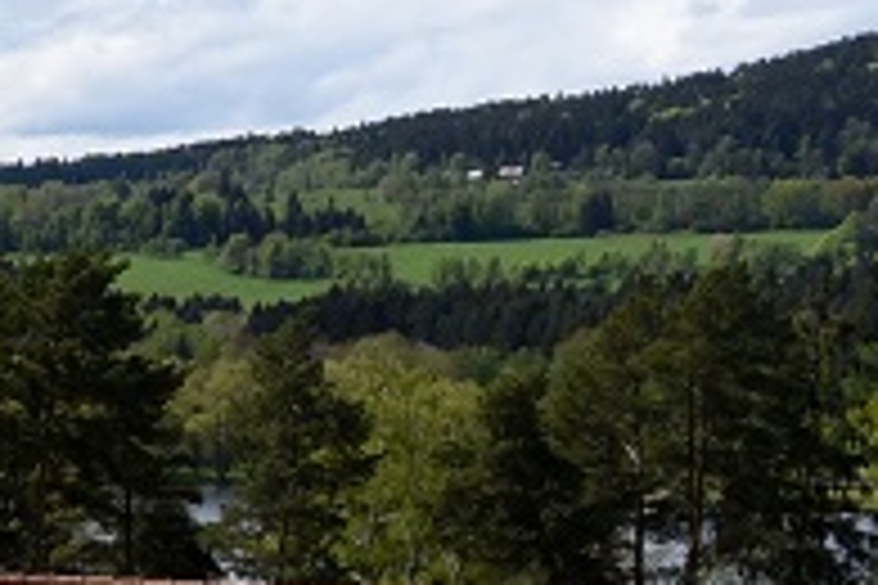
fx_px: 3000
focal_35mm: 123
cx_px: -1675
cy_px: 560
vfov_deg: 11.1
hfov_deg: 11.2
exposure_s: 1/640
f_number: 11
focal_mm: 20
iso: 500
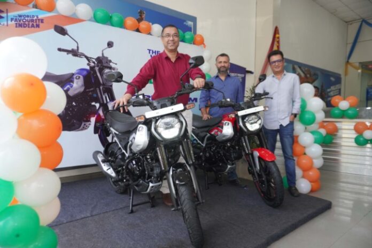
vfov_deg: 53.1
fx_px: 248
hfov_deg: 73.7
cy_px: 124
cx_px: 186
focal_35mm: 24
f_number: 3.5
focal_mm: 16
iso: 200
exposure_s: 1/80
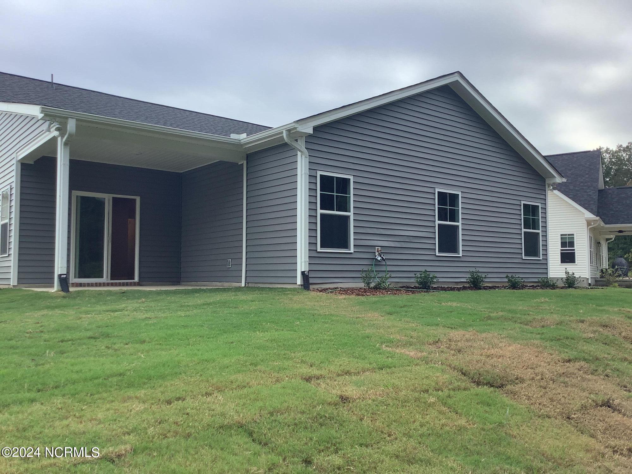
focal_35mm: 31
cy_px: 237
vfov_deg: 45.4
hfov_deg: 58.4
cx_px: 316
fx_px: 566
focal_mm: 3.3
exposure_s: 1/296
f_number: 2.4
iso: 25
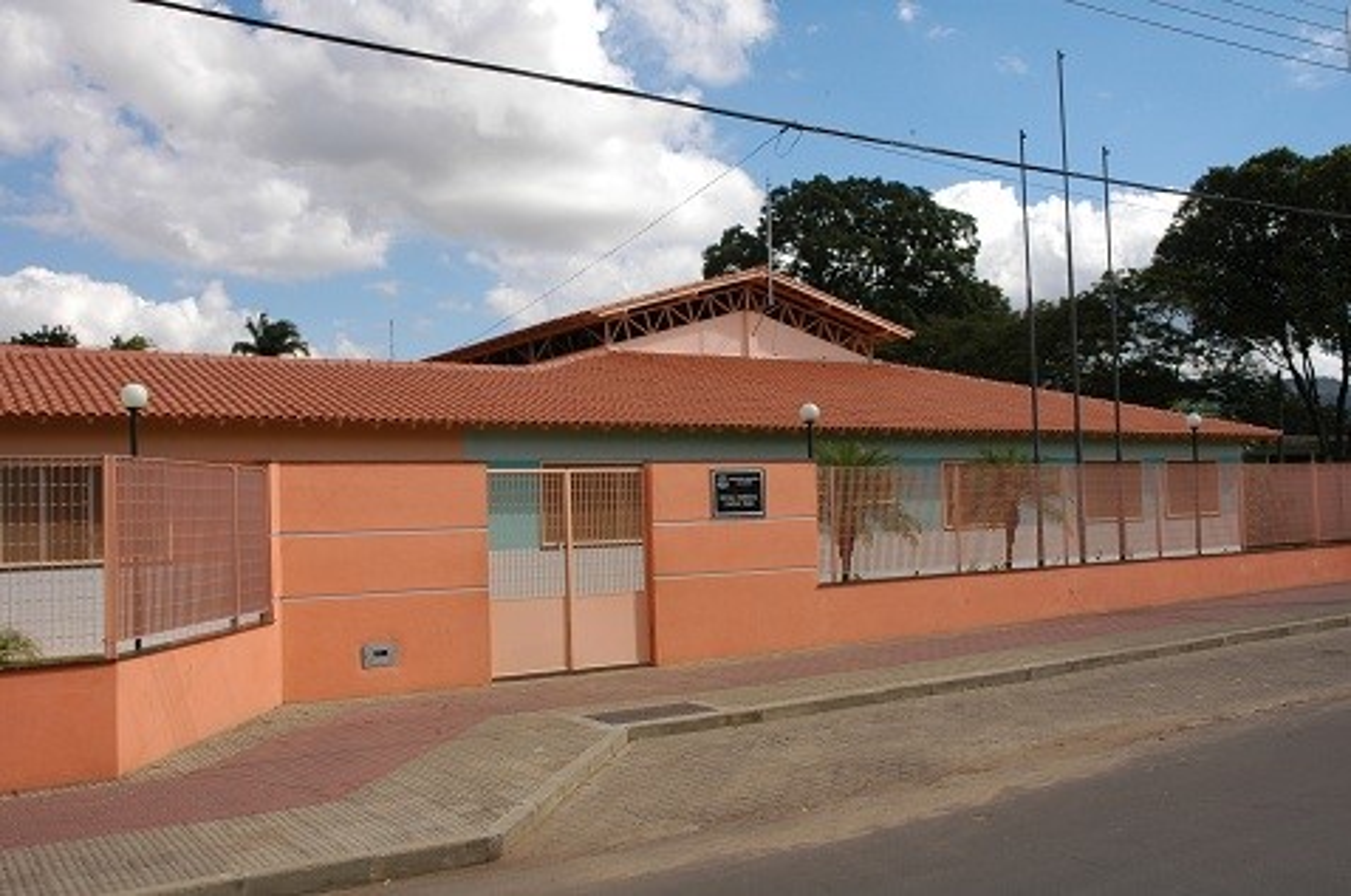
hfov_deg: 57.3
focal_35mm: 33
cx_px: 676
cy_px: 448
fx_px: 1236
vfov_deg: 39.8
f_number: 20
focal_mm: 22
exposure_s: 1/80
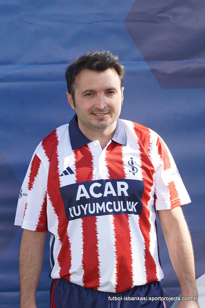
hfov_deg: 12.4
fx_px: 941
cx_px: 102
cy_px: 154
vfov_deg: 18.6
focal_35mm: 110
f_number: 4
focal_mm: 110
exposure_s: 1/200
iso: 100
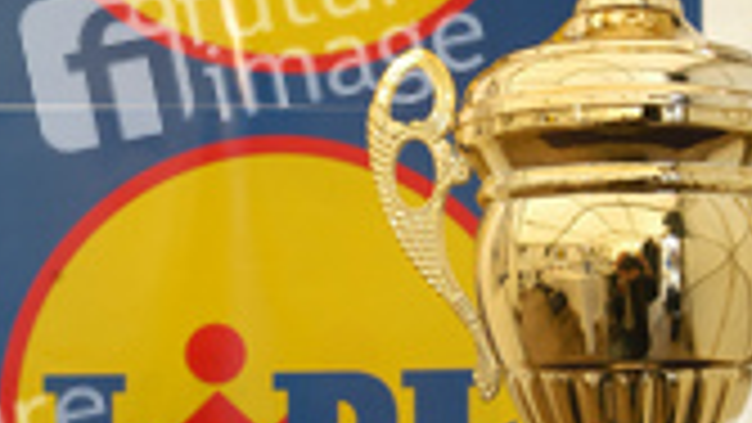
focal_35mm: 90
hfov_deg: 23.7
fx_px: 1795
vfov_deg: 13.4
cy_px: 270
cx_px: 383
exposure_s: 1/80
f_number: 7.1
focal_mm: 24
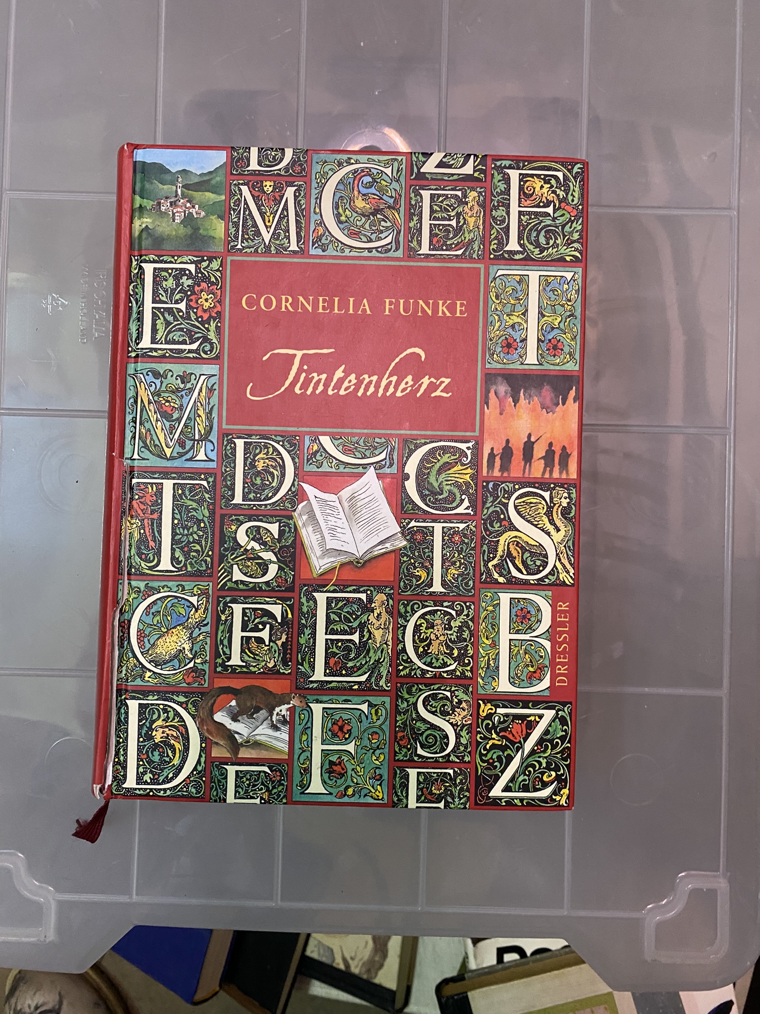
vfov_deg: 67.3
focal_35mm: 26
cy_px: 507
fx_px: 761
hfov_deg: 53.1
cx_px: 380
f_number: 1.8
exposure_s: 1/50
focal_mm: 4.25
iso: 320
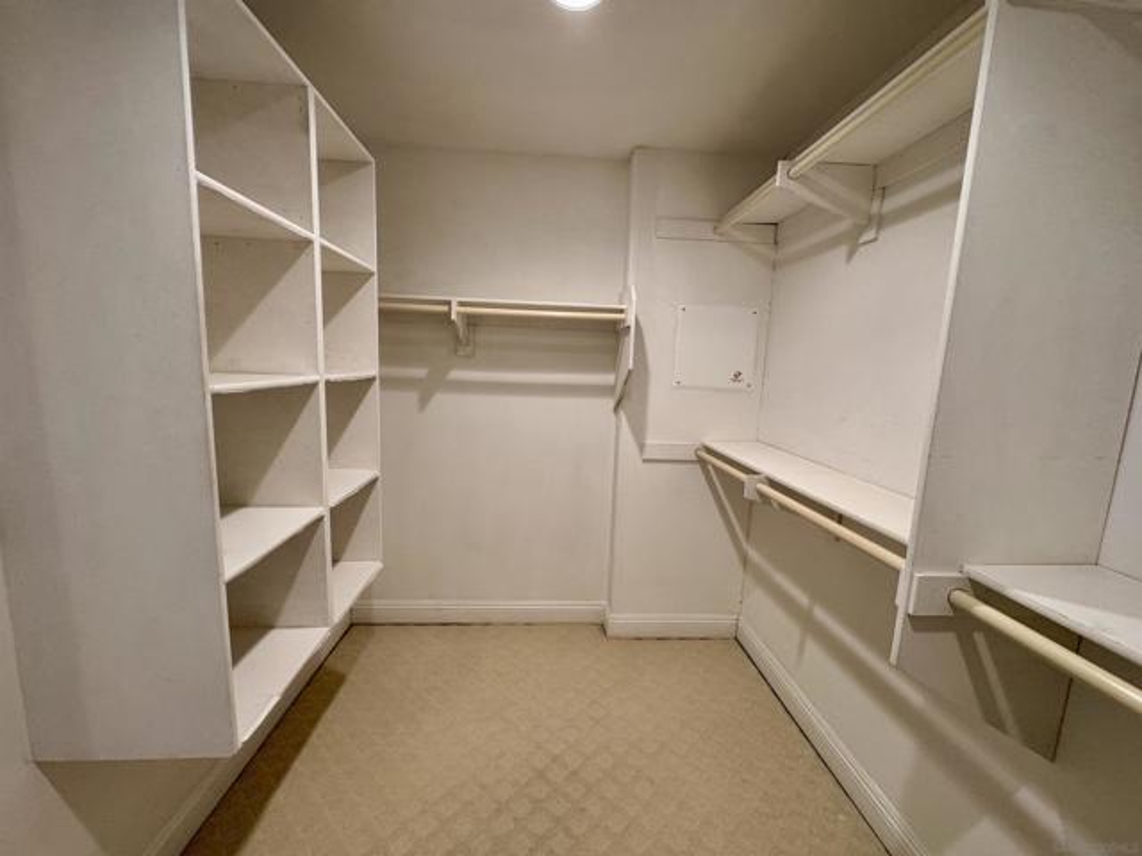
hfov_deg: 102.1
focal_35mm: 14
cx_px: 571
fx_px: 462
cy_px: 428
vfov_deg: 85.7
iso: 160
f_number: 2.2
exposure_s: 1/60
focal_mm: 2.22
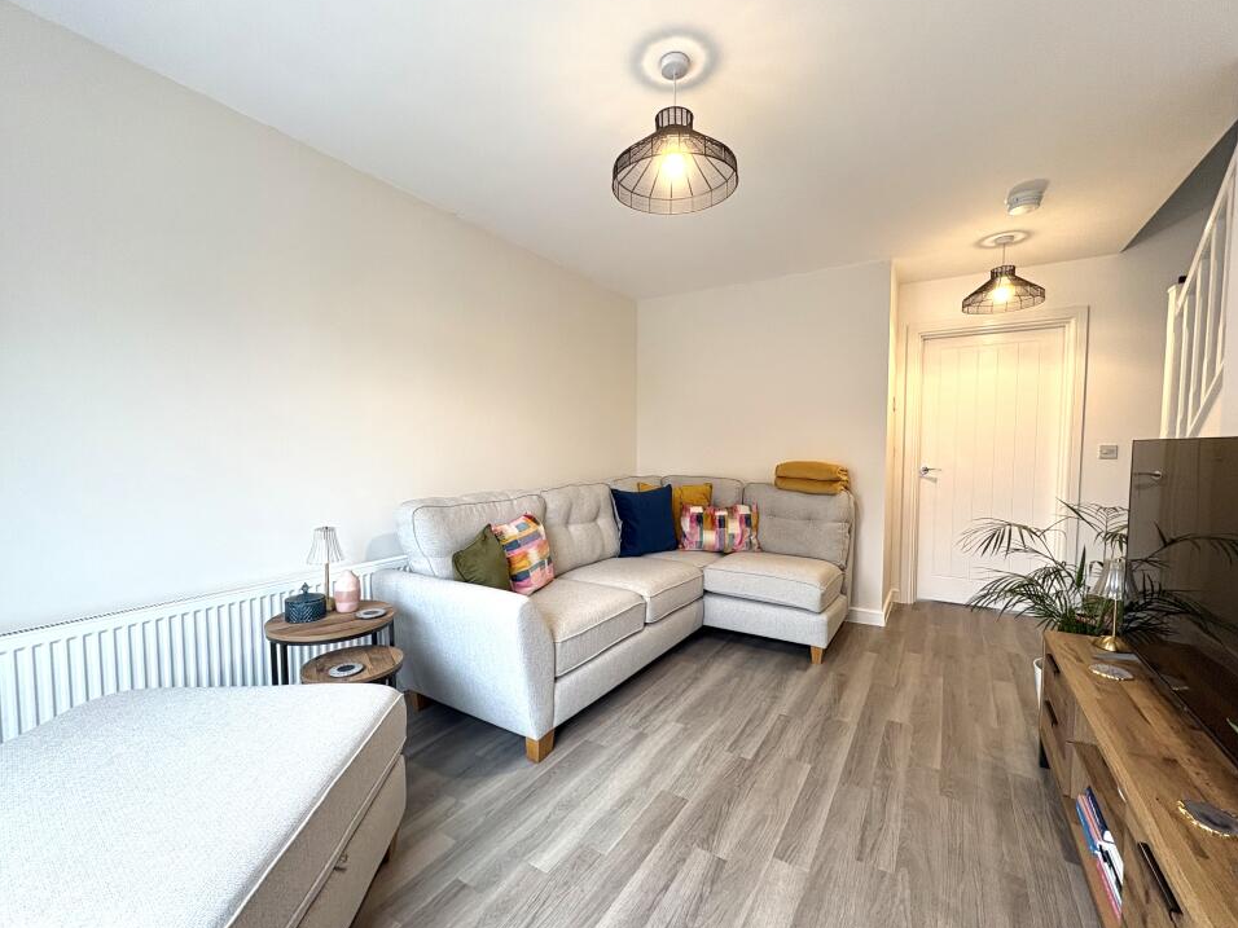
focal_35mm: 15
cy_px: 478
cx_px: 620
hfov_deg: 98.2
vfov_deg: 81.7
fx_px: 536
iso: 250
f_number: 2.2
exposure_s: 1/70
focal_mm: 2.22
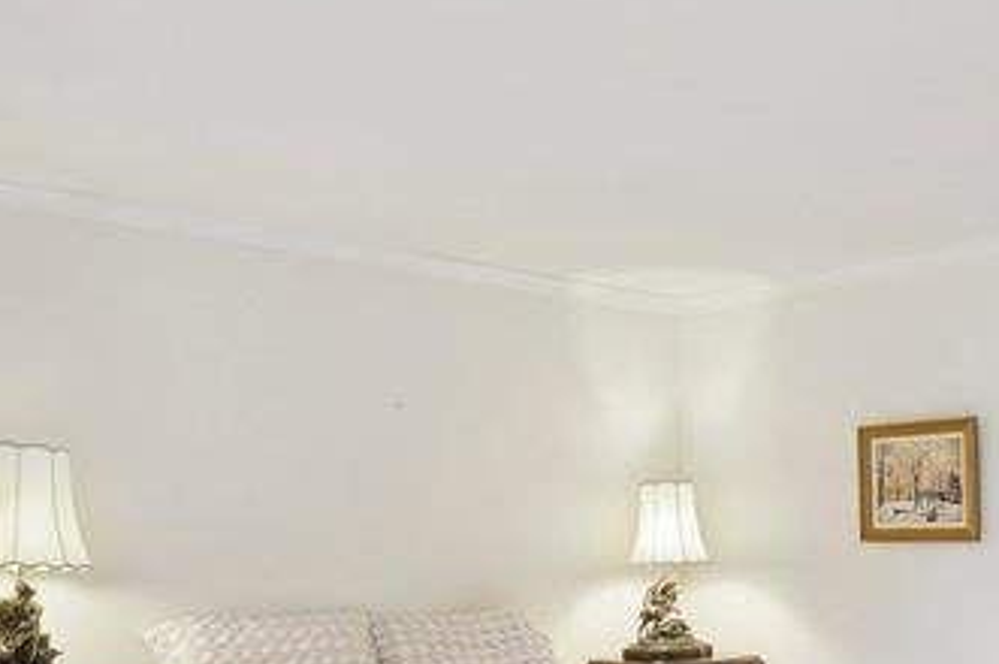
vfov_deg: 28.5
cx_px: 718
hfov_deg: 41.8
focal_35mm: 46
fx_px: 1275
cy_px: 536
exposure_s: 1/10
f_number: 8
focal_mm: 14
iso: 500
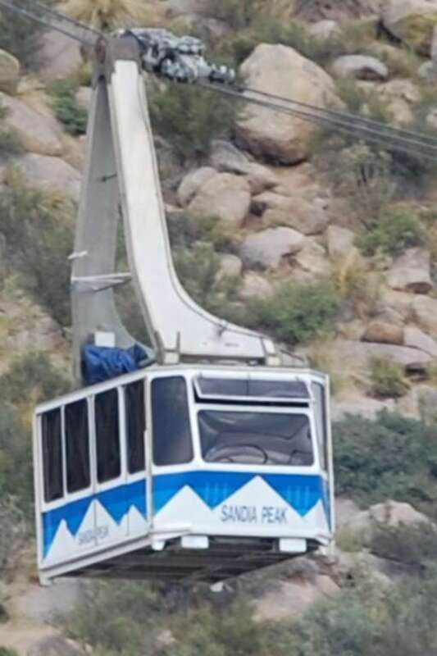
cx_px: 218
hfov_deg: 4.6
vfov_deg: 6.9
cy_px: 328
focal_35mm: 300
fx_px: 5464
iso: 200
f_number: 11
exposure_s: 1/100
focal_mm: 200
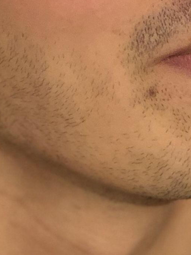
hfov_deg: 4.9
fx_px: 2242
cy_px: -62
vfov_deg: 6.4
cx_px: 60
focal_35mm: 305
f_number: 2.4
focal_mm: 6
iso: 100
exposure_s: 1/33
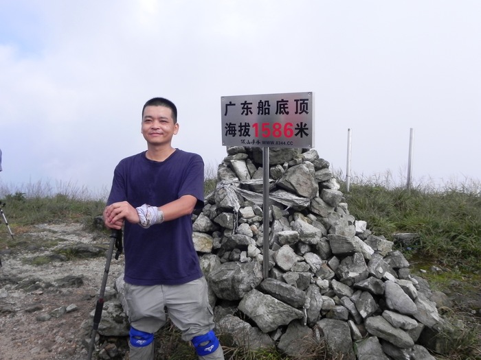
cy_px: 180
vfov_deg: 48.2
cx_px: 240
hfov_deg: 61.7
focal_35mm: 29
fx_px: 403
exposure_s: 1/348
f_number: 6.3
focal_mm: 5.2
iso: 160
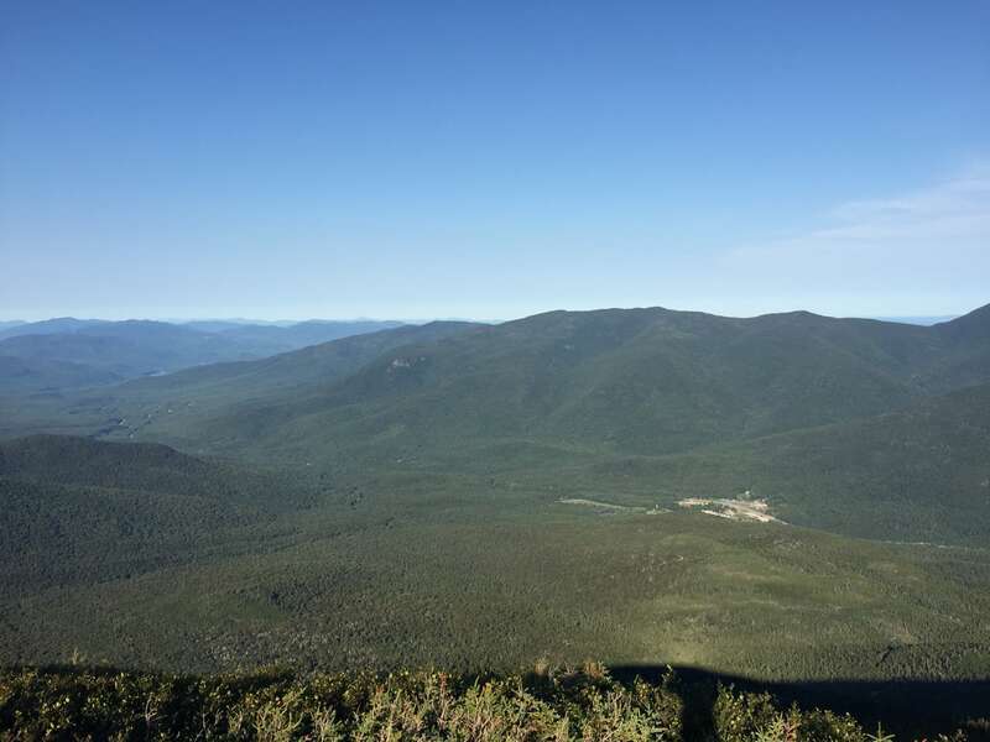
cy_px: 371
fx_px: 829
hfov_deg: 61.7
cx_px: 495
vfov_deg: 48.2
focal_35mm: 29
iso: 32
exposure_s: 1/1721
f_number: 2.2
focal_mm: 4.15
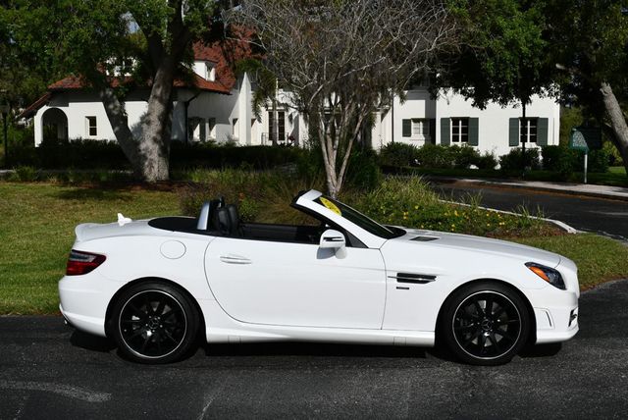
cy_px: 210
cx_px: 314
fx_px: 908
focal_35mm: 52
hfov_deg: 38.2
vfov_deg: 26.0
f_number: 10
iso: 100
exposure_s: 1/400
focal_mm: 26
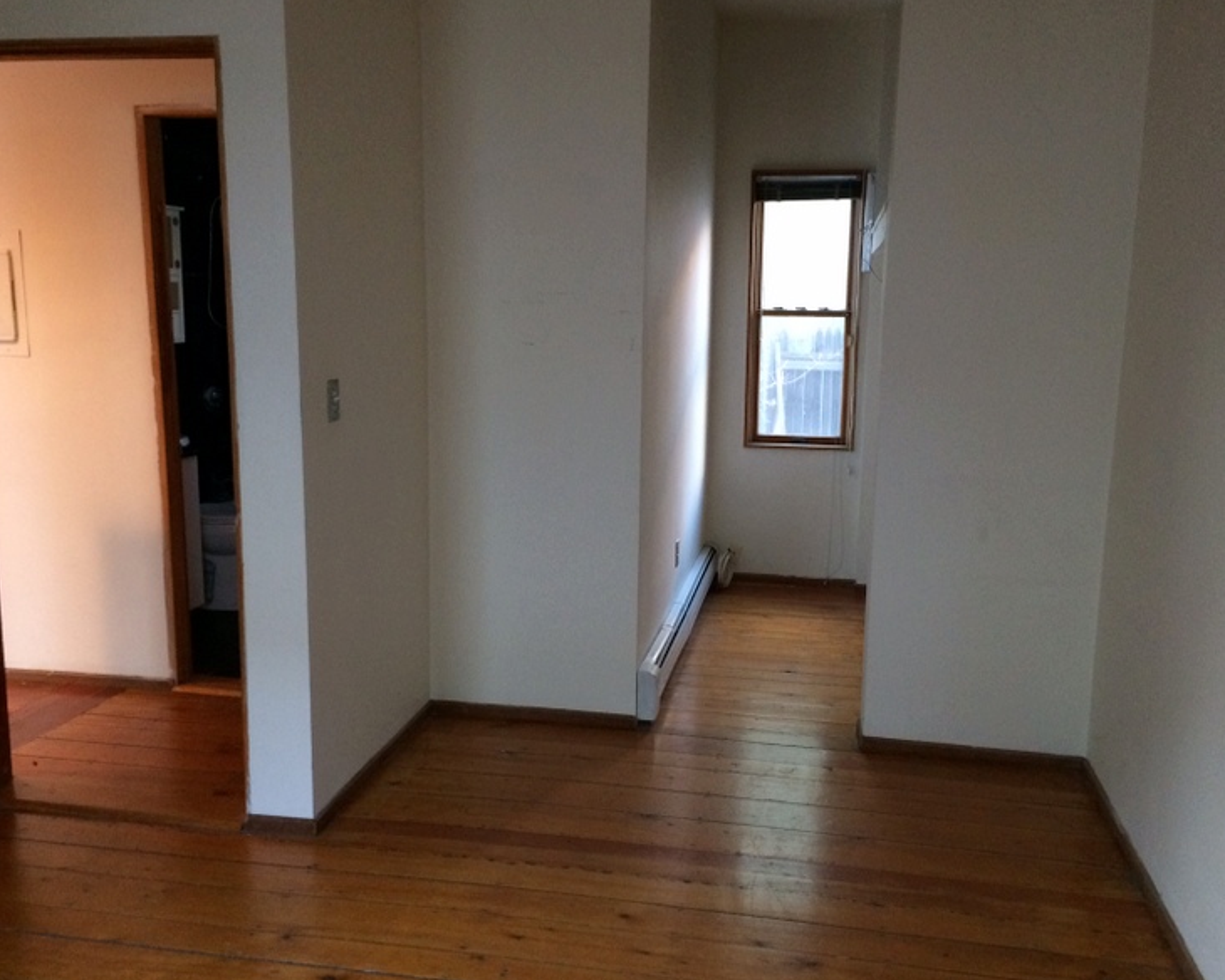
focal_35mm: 31
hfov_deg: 57.2
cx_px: 629
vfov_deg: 47.1
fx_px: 1124
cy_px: 487
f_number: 2.2
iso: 320
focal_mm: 4.15
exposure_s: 1/17
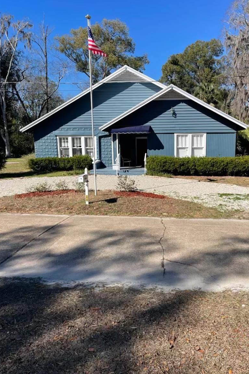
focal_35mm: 28
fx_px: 290
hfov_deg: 46.3
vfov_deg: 65.5
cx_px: 141
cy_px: 188
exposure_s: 1/3300
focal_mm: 4.2
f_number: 1.6
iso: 32
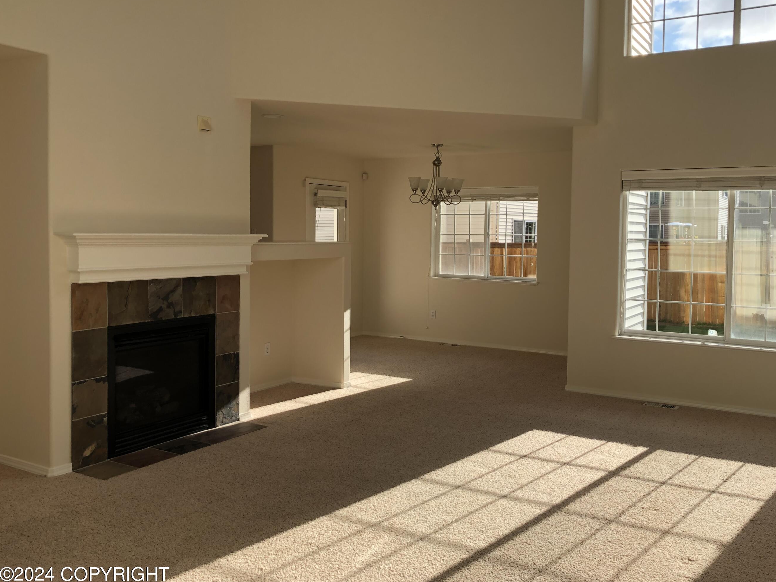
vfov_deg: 44.1
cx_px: 442
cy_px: 272
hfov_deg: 56.6
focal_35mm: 32
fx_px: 717
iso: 20
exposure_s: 1/615
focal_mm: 3.99
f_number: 1.8
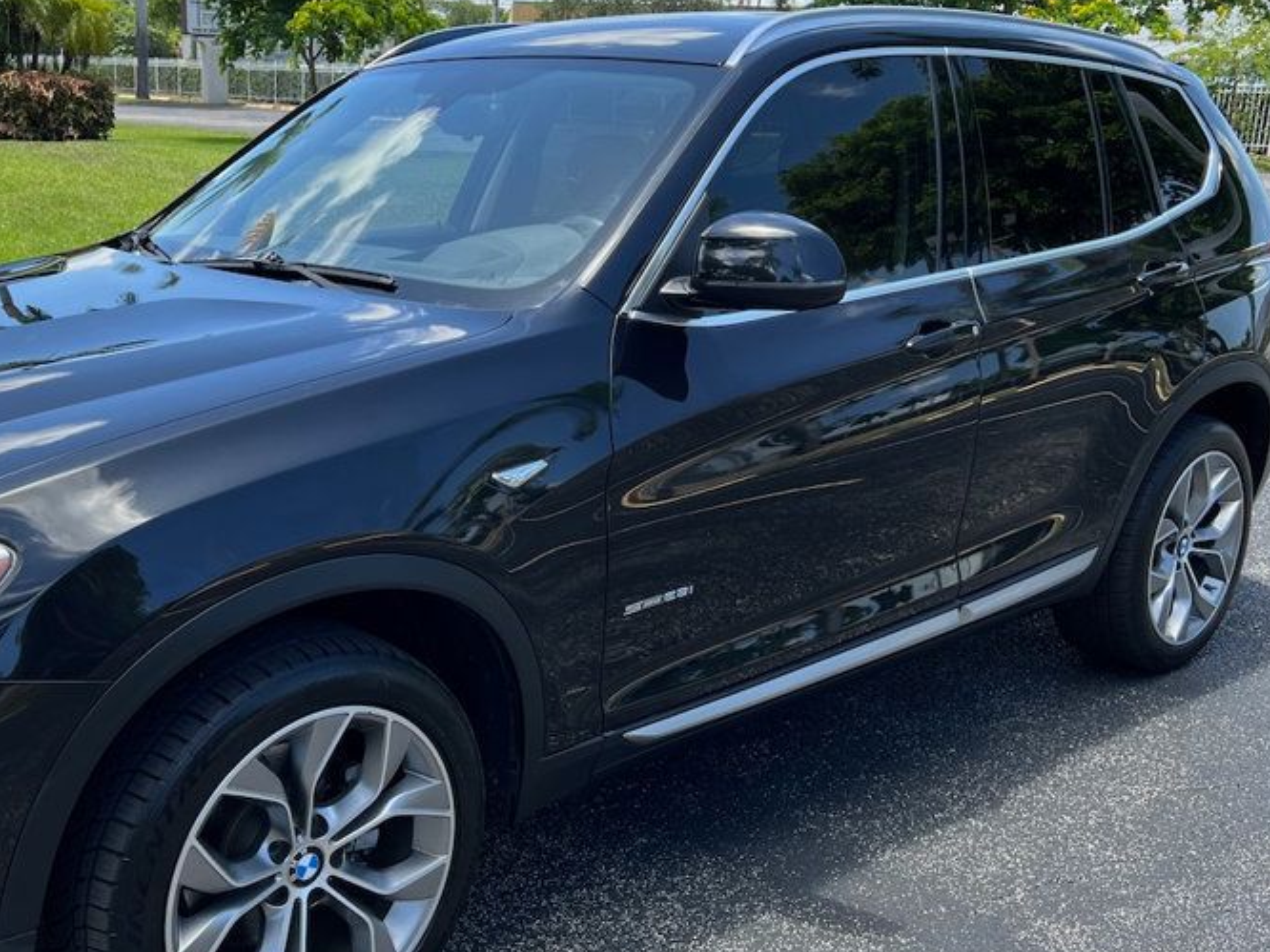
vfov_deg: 35.9
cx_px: 408
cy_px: 485
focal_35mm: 40
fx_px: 1467
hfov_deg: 46.0
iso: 50
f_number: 1.5
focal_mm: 5.7
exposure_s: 1/909
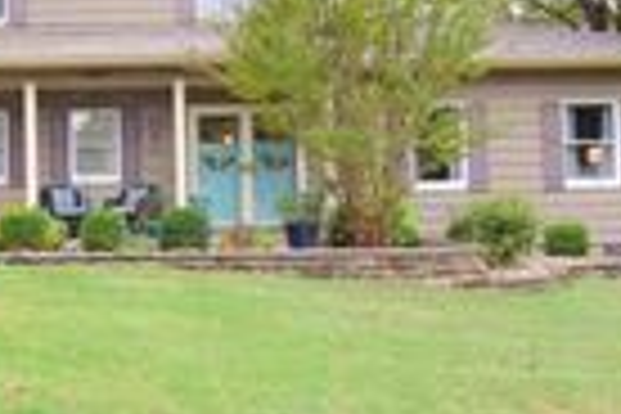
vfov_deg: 23.3
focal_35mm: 58
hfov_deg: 33.5
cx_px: 122
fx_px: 1000
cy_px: 160
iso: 400
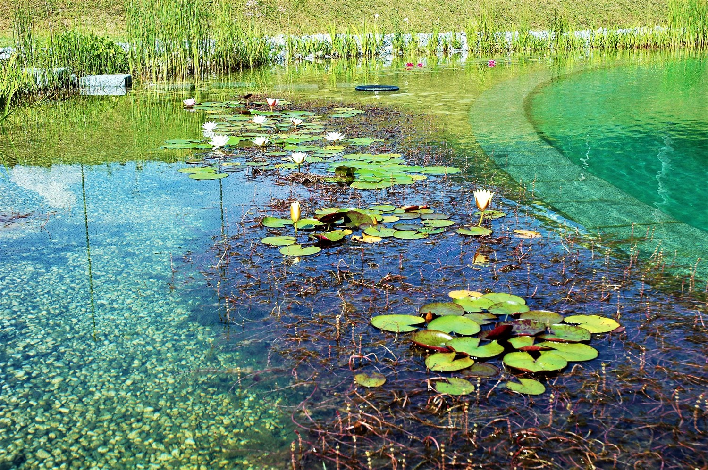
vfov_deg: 28.9
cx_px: 354
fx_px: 914
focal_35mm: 46
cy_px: 235
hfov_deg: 42.4
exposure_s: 1/320
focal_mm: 31
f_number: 9
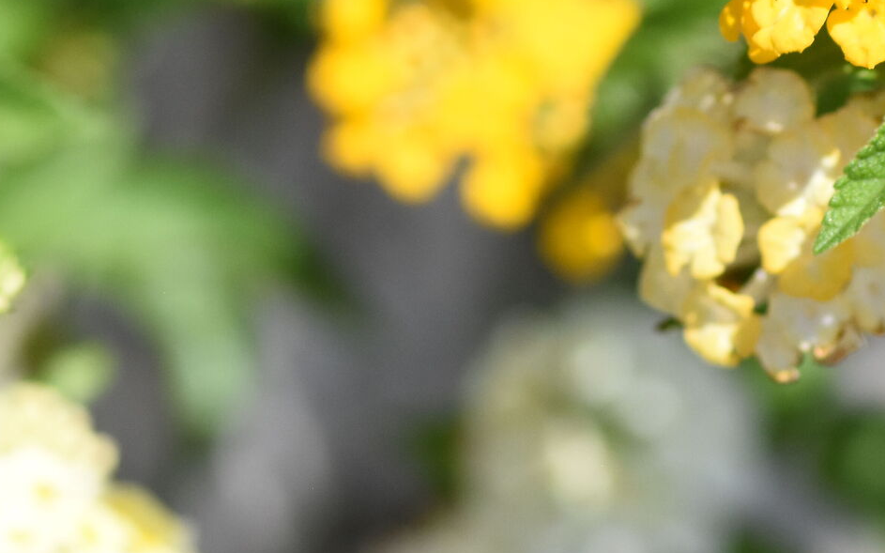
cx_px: 563
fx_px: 9381
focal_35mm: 389
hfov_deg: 5.4
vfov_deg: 3.4
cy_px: -186
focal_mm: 100
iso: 1000
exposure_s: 1/8000
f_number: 4.8
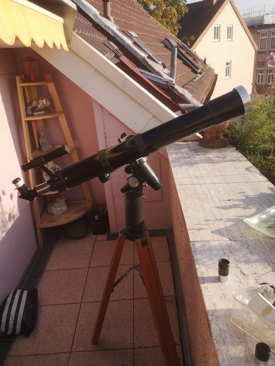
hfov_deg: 51.4
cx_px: 138
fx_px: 286
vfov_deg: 65.3
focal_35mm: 27
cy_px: 183
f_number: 1.8
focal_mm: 3.95
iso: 50
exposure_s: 1/1770
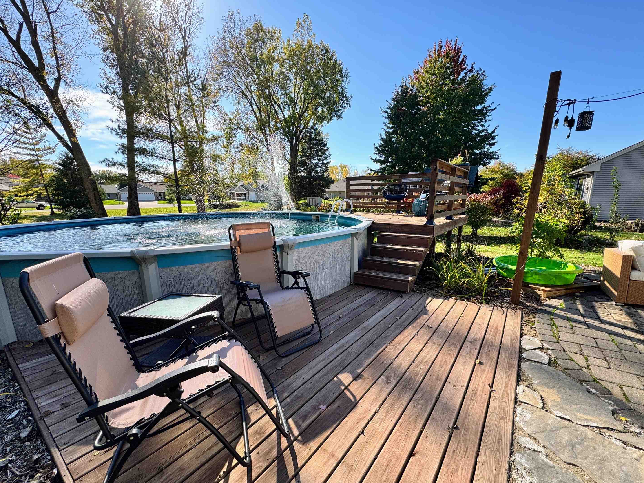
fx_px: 279
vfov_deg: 81.6
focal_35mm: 15
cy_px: 257
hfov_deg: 98.1
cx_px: 332
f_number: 2.2
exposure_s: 1/498
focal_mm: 2.22
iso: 40
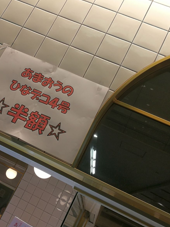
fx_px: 314
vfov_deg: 39.6
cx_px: 57
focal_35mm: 48
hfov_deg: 30.1
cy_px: 102
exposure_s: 1/60
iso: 80
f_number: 2.2
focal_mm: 3.95
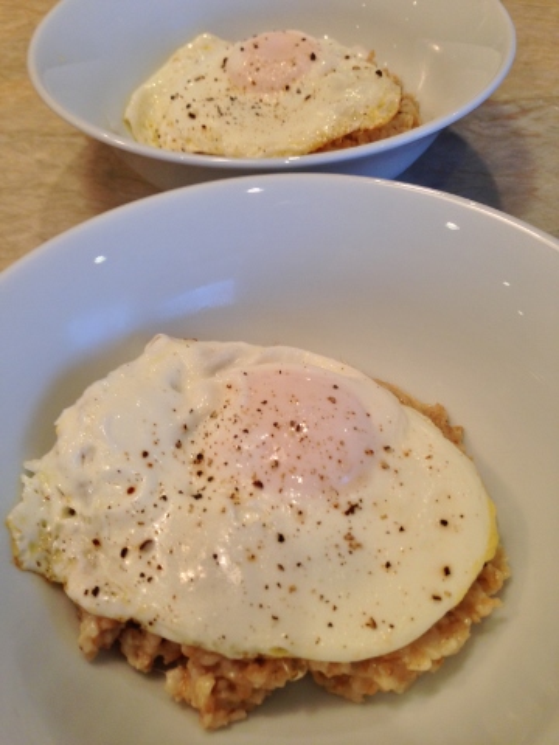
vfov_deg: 55.4
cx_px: 280
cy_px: 372
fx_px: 711
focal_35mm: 33
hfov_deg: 42.9
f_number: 2.4
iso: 50
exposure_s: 1/20
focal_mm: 4.12
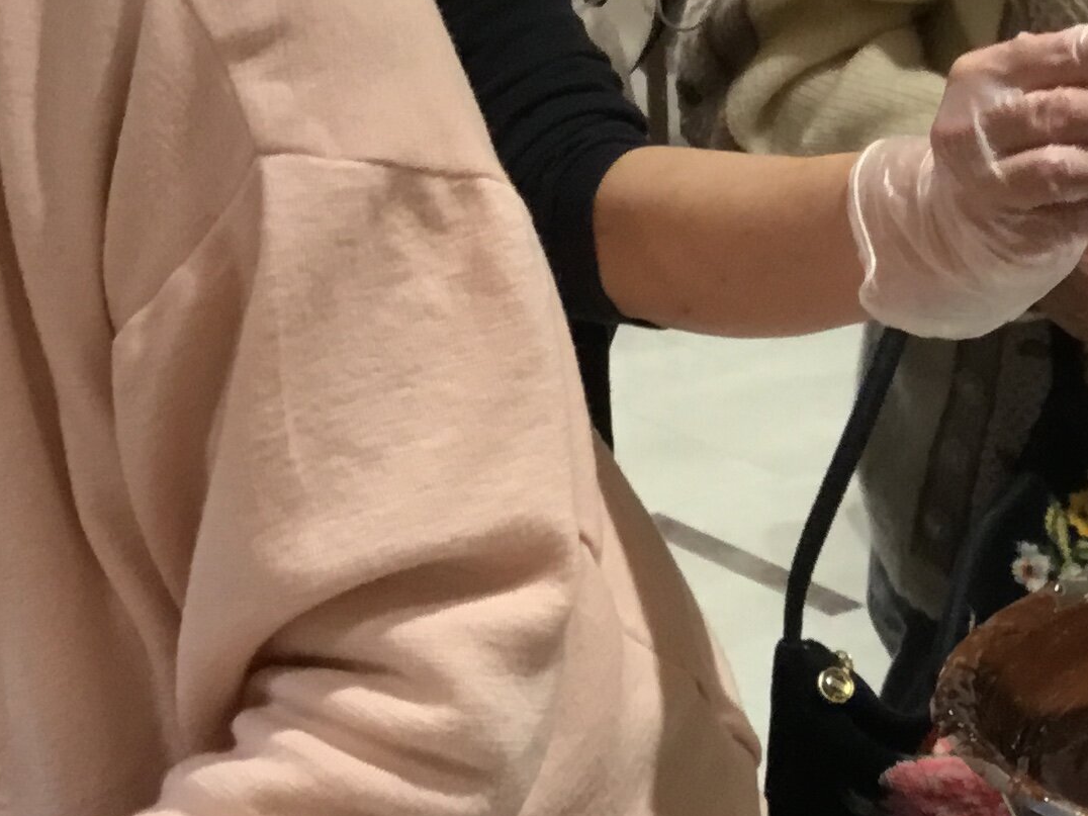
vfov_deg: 15.7
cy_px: 207
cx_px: 1354
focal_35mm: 94
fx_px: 2954
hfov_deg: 19.5
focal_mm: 3.3
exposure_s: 1/30
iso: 100
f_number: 2.4
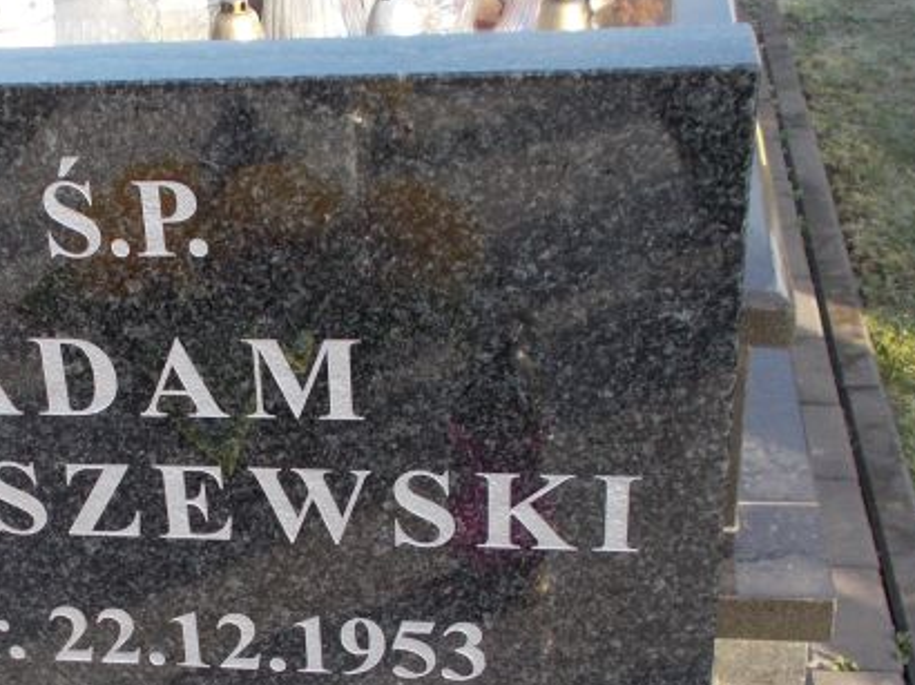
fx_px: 1717
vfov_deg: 22.3
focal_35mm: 65
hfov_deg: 29.2
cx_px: 199
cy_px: 522
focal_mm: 4.6
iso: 80
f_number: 3.2
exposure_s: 1/160
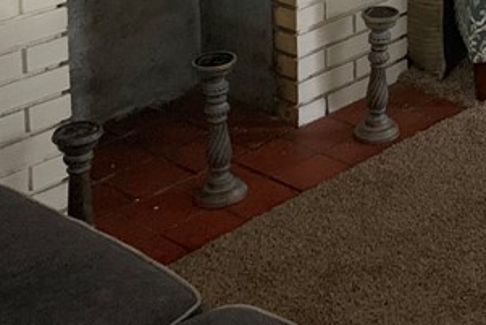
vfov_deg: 13.5
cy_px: -246
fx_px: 1243
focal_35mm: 92
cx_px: 656
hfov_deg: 20.0
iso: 500
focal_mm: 4.25
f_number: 1.8
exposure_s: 1/30
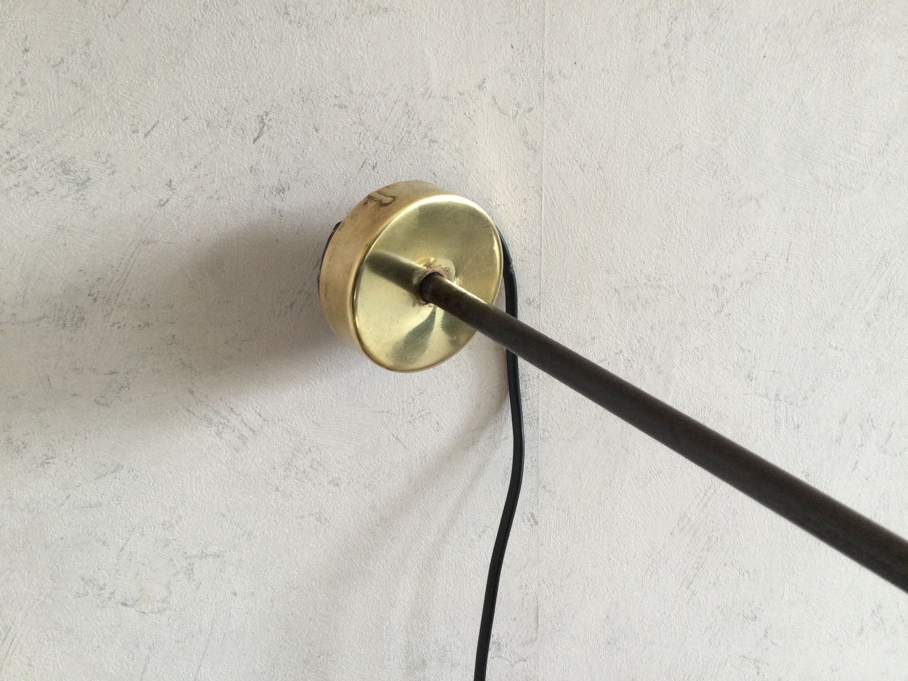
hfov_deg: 58.4
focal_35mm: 31
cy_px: 340
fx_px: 813
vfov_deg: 45.4
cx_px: 454
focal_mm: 3.3
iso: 40
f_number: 2.4
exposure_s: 1/33
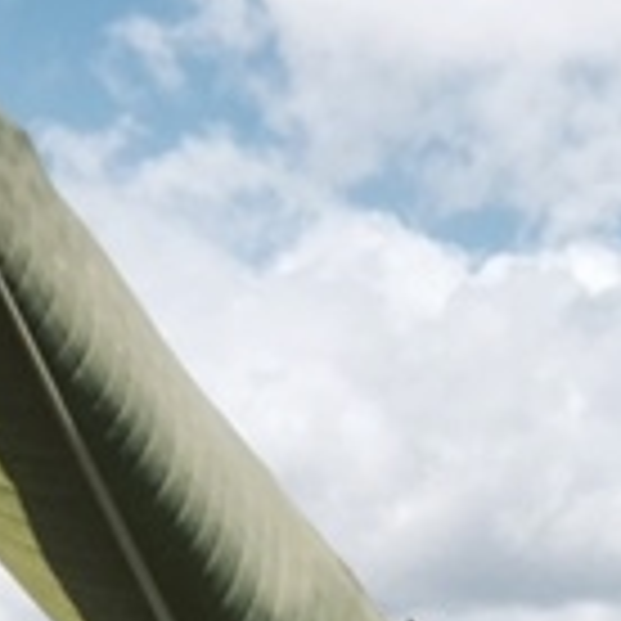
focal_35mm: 119
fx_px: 2415
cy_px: 1426
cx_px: 666
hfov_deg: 14.3
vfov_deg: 12.1
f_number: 2.2
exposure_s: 1/2825
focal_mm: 4.15
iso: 32
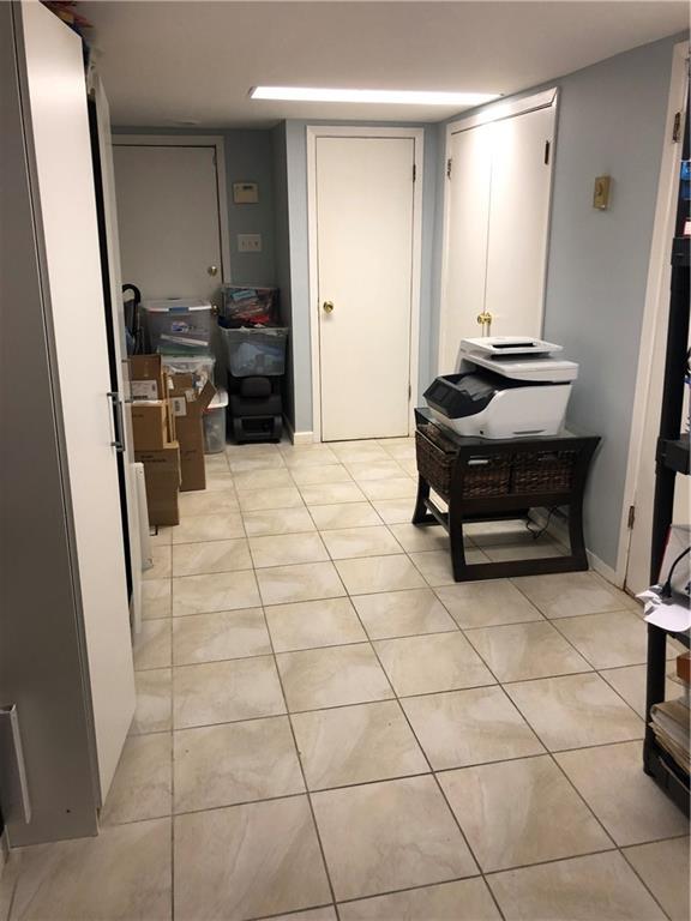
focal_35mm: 28
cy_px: 460
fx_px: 745
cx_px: 346
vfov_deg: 63.4
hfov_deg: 49.7
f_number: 1.8
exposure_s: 1/17
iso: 40
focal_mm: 3.99
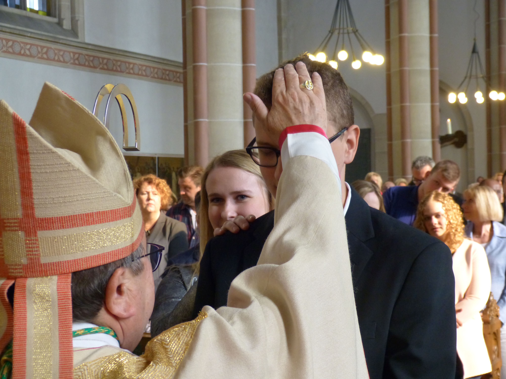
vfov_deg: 23.7
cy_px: 190
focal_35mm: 62
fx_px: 906
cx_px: 253
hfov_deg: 31.2
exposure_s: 1/60
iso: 400
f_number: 3.3
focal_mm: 11
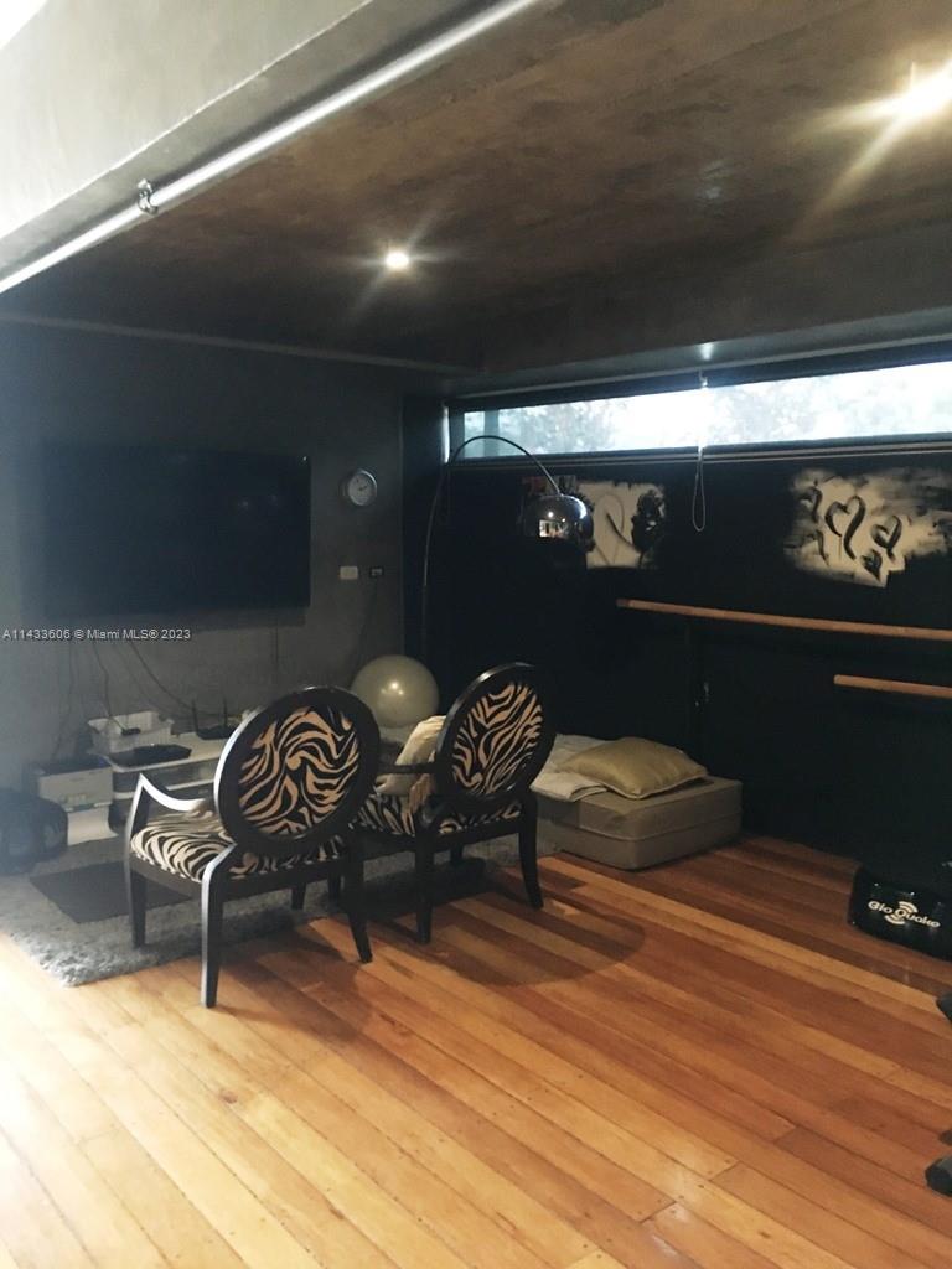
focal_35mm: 29
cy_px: 634
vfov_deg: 61.7
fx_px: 1063
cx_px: 476
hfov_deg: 48.2
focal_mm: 4.15
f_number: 2.2
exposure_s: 1/15
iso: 500
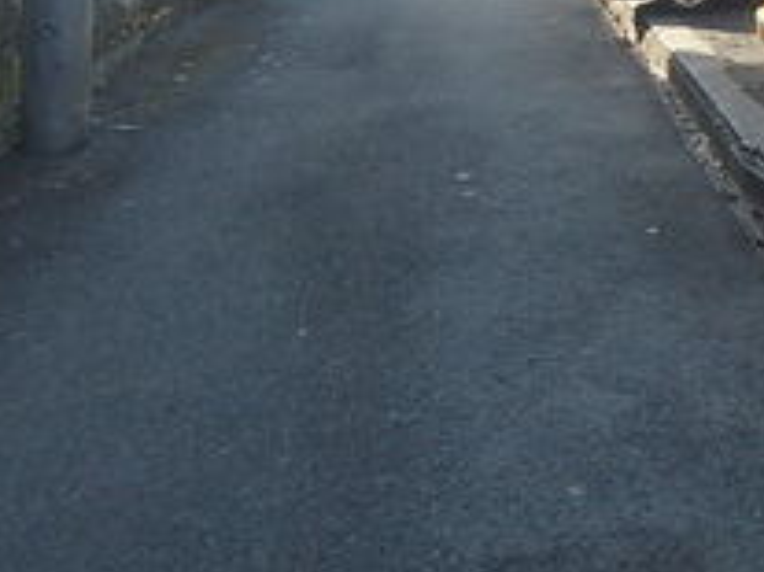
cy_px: -162
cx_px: 912
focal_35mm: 65
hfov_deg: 26.6
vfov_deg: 20.7
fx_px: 1434
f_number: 3.5
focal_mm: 3.7
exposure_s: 1/200
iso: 125
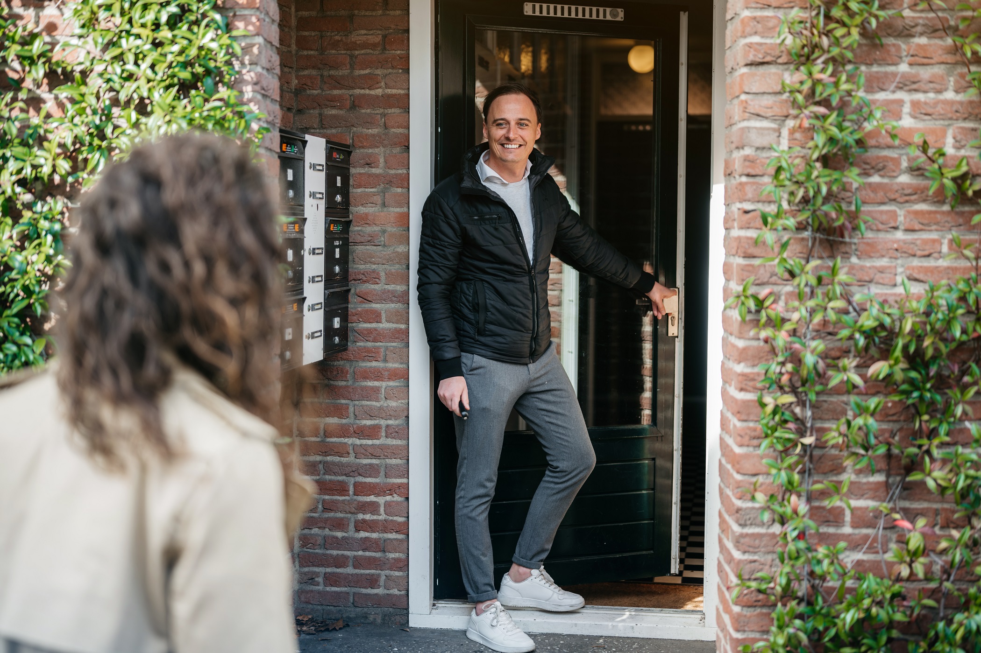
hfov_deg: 39.6
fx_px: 1362
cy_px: 326
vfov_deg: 27.0
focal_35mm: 50
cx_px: 490
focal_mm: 50
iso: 40
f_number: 1.8
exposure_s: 1/200
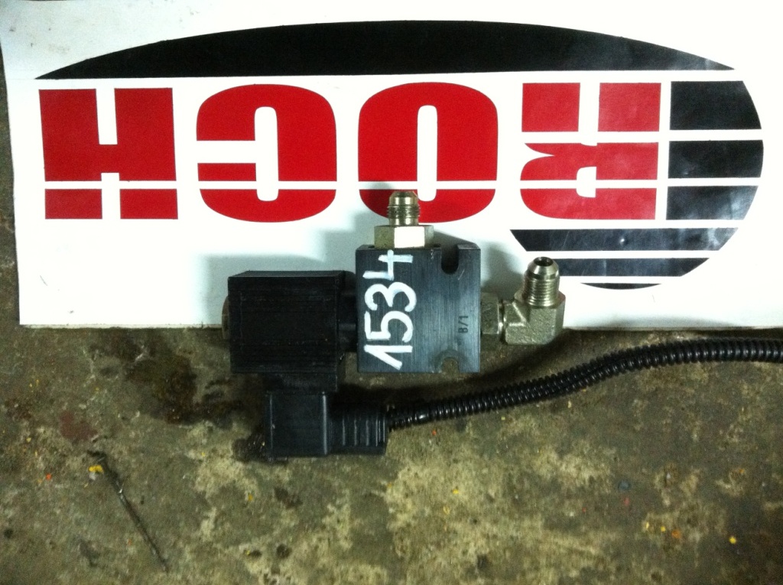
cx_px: 392
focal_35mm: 35
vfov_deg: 40.6
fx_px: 791
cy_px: 292
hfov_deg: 52.7
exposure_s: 1/17
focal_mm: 3.85
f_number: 2.8
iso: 640
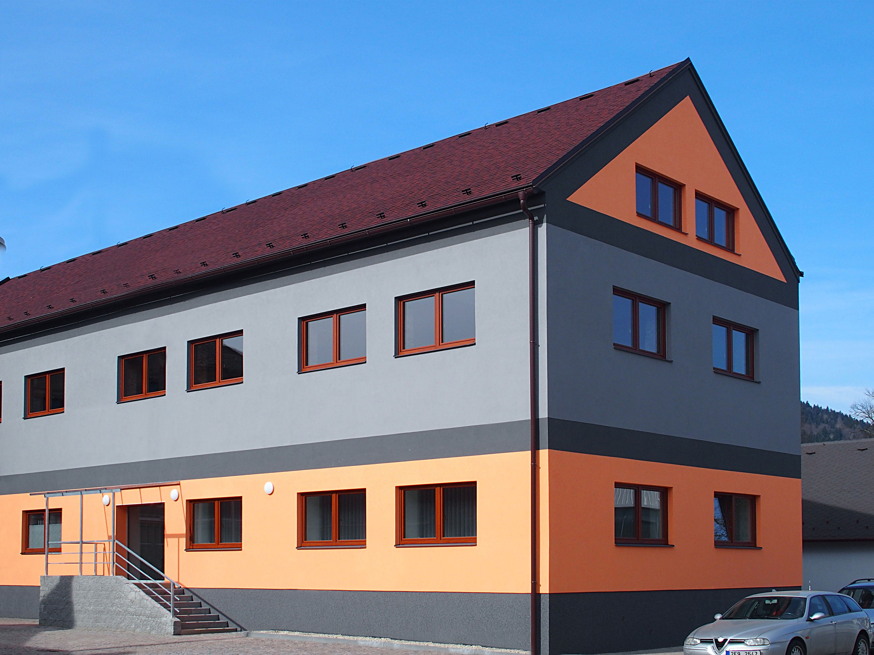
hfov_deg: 41.2
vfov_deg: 31.5
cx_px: 437
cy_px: 328
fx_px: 1161
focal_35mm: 46
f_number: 5
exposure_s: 1/500
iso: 100
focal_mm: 9.8
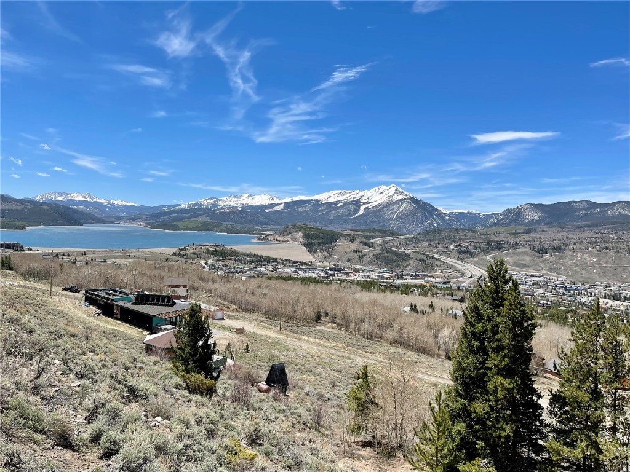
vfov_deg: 53.1
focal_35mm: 26
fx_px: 473
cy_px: 236
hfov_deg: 67.3
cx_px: 315
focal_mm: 5.1
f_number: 1.6
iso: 32
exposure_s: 1/4348
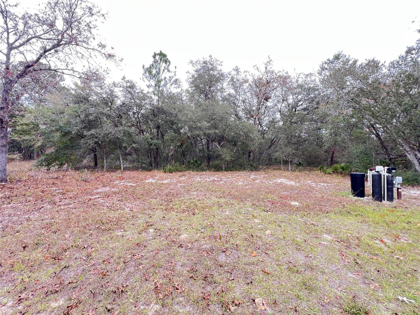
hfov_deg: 106.2
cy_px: 158
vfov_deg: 89.9
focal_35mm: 13
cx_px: 210
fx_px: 158
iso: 100
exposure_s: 1/99
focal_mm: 1.57
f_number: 1.8
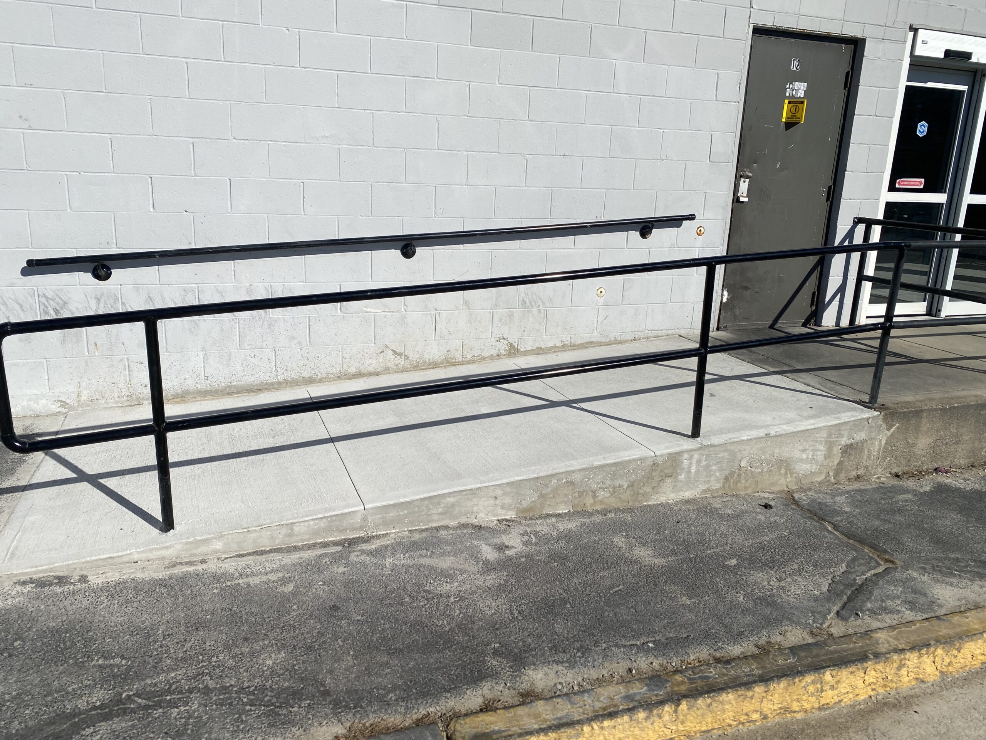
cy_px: 370
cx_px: 493
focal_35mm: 26
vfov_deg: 53.1
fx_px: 741
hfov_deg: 67.3
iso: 32
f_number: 1.8
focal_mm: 4.25
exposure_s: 1/7194
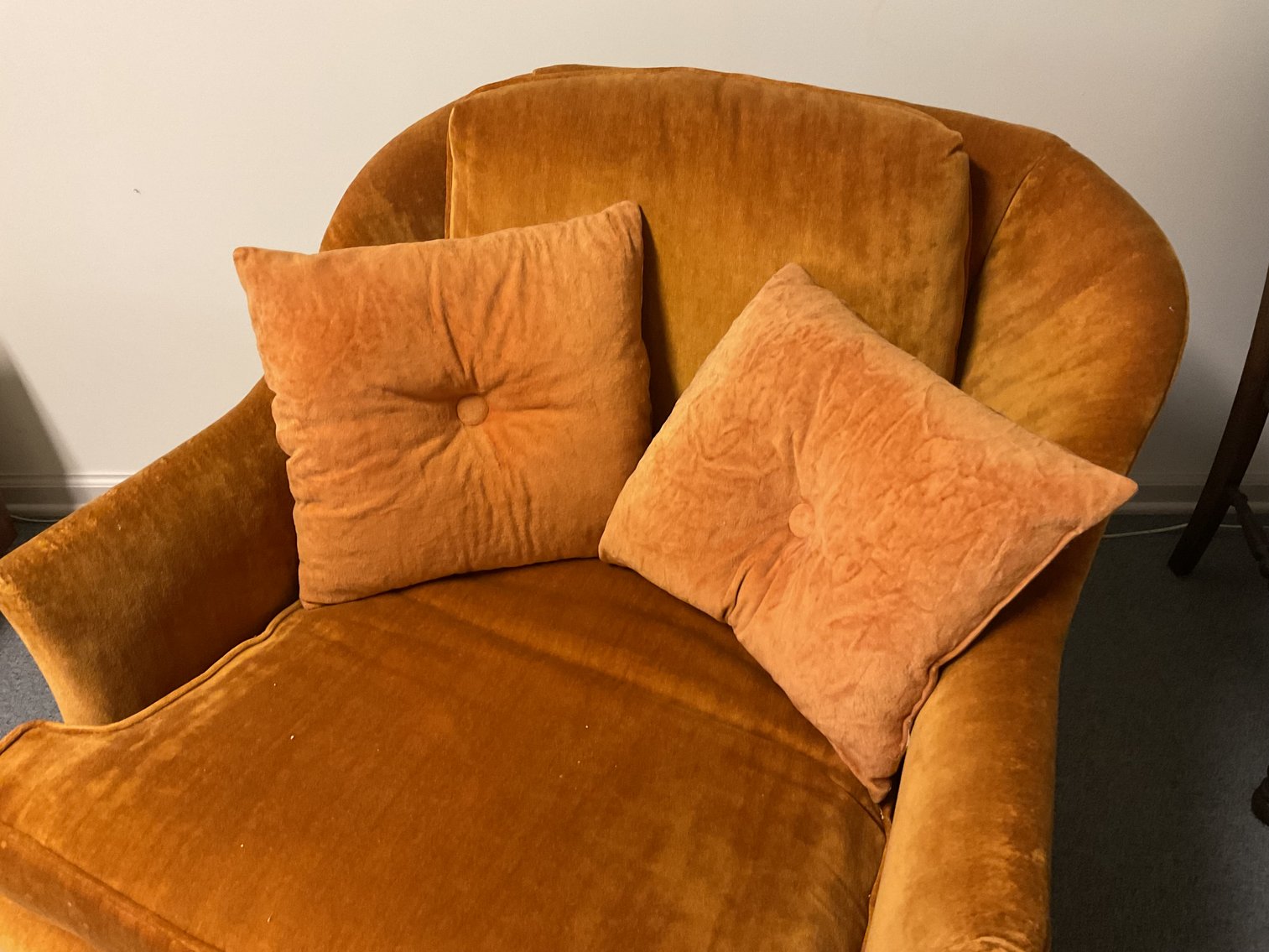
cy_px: 476
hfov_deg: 61.7
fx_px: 1063
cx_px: 634
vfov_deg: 48.2
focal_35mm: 29
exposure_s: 1/40
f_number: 1.8
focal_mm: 3
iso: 200
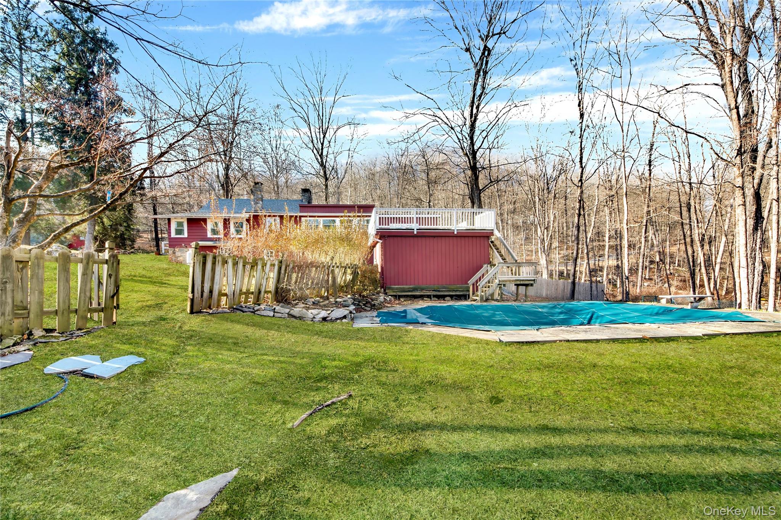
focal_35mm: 12
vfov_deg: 90.0
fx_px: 260
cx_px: 390
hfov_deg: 112.6
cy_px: 260
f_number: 8
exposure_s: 1/60
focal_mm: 8
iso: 100
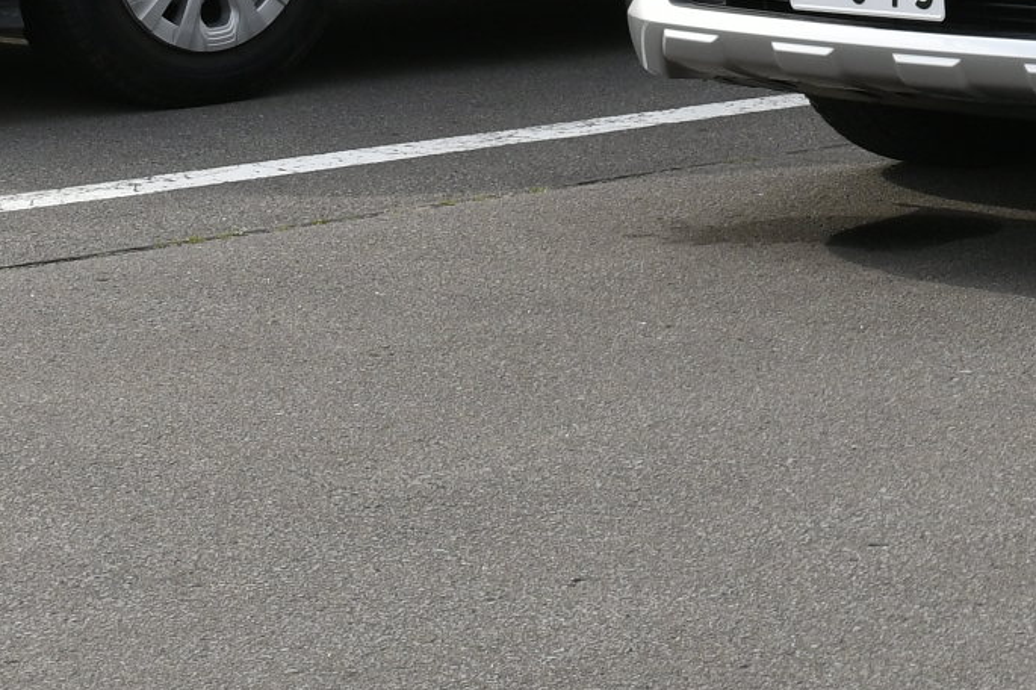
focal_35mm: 205
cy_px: -539
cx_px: 1739
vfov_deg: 6.5
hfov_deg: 9.6
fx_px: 5896
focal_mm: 34
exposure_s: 1/250
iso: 200
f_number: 8
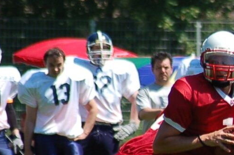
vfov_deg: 1.5
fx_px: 5769
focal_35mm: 889
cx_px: 463
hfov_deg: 2.3
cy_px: 183
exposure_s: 1/1000
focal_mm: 135
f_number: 4.5
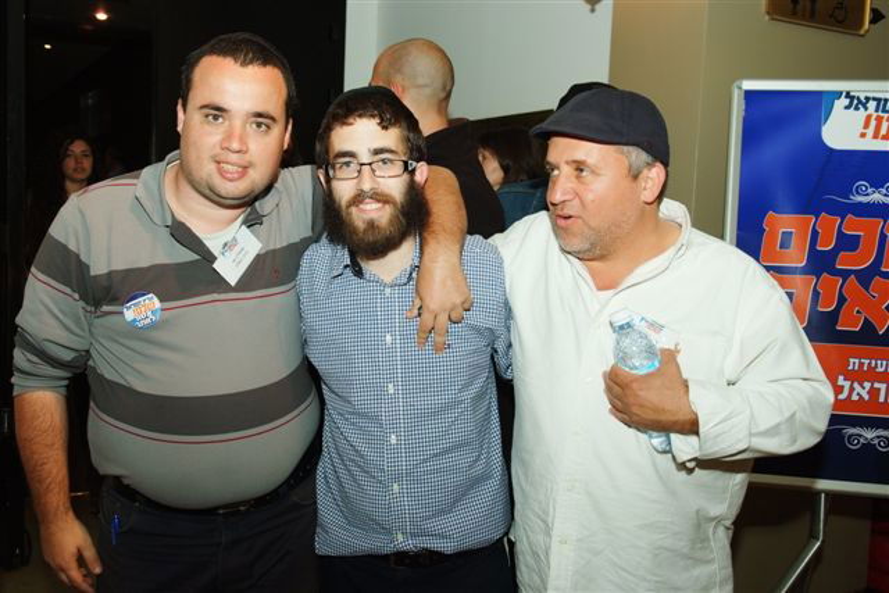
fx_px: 889
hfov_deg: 53.1
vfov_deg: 36.9
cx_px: 444
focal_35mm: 36
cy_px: 296
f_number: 5.6
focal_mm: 24
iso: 500
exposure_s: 1/80
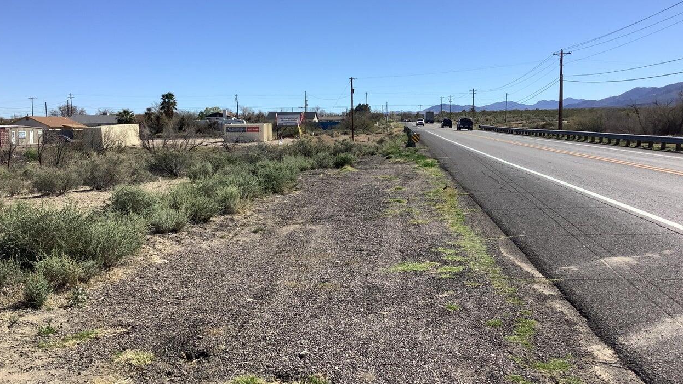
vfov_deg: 32.0
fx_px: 670
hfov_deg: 54.0
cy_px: 191
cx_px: 325
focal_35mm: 37
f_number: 2.4
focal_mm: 3.3
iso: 25
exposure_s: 1/1567
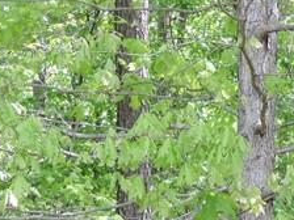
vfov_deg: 5.8
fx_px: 2132
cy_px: 367
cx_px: 232
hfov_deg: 7.9
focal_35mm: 251
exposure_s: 1/60
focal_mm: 9.8
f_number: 3.7
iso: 100
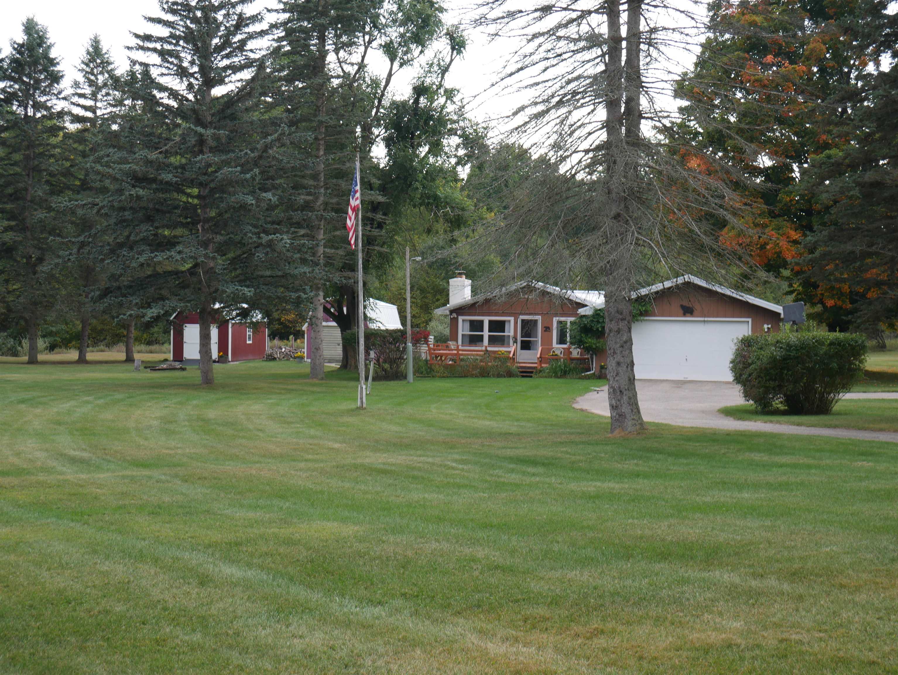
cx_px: 449
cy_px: 338
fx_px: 1453
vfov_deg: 26.1
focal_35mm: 56
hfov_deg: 34.3
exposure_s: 1/125
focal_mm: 28
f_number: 6.3
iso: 200
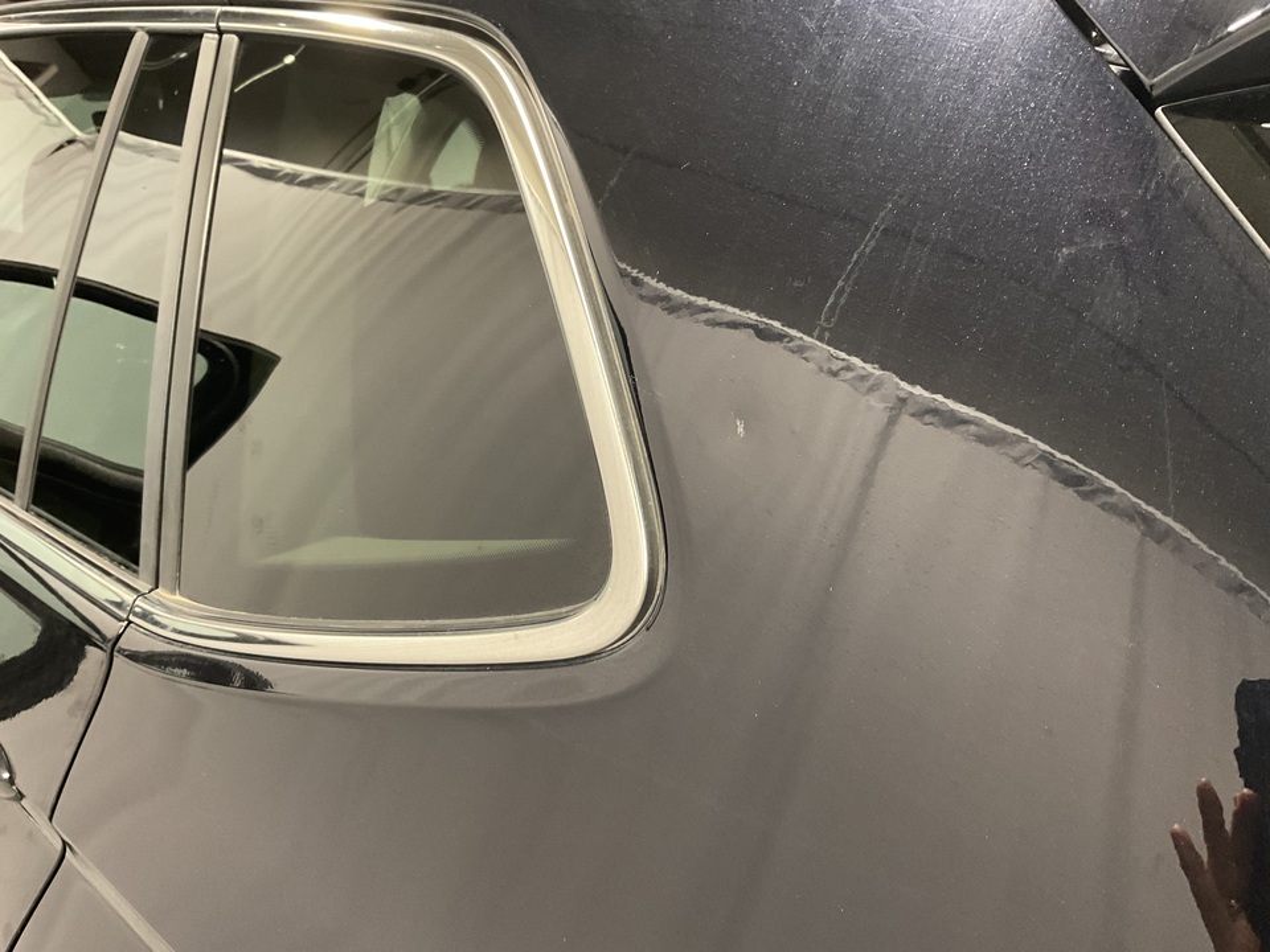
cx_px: 635
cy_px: 476
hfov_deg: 61.7
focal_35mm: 29
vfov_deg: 48.2
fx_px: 1064
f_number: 1.8
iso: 200
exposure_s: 1/33
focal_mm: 3
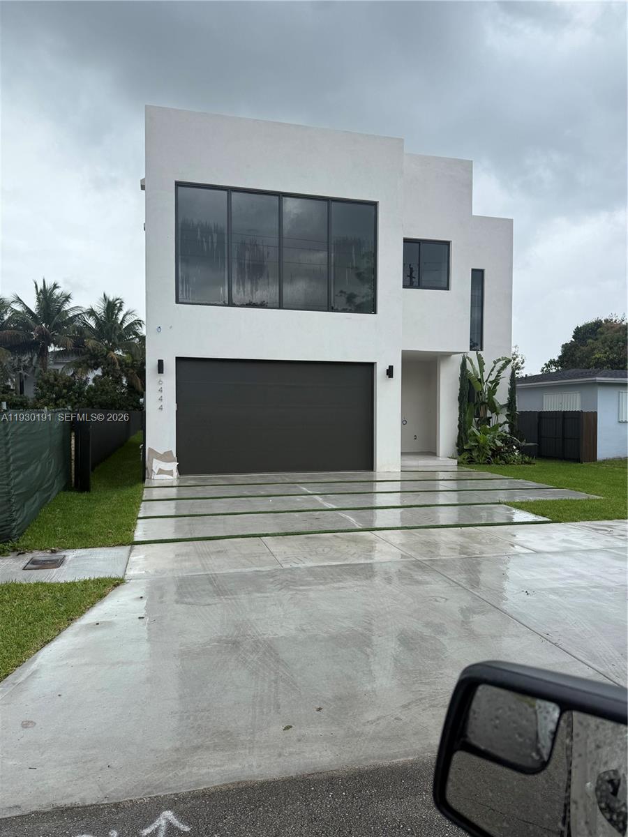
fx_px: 581
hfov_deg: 56.8
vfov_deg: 71.6
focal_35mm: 24
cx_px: 314
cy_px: 418
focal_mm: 6.76
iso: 80
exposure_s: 1/1727
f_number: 1.78
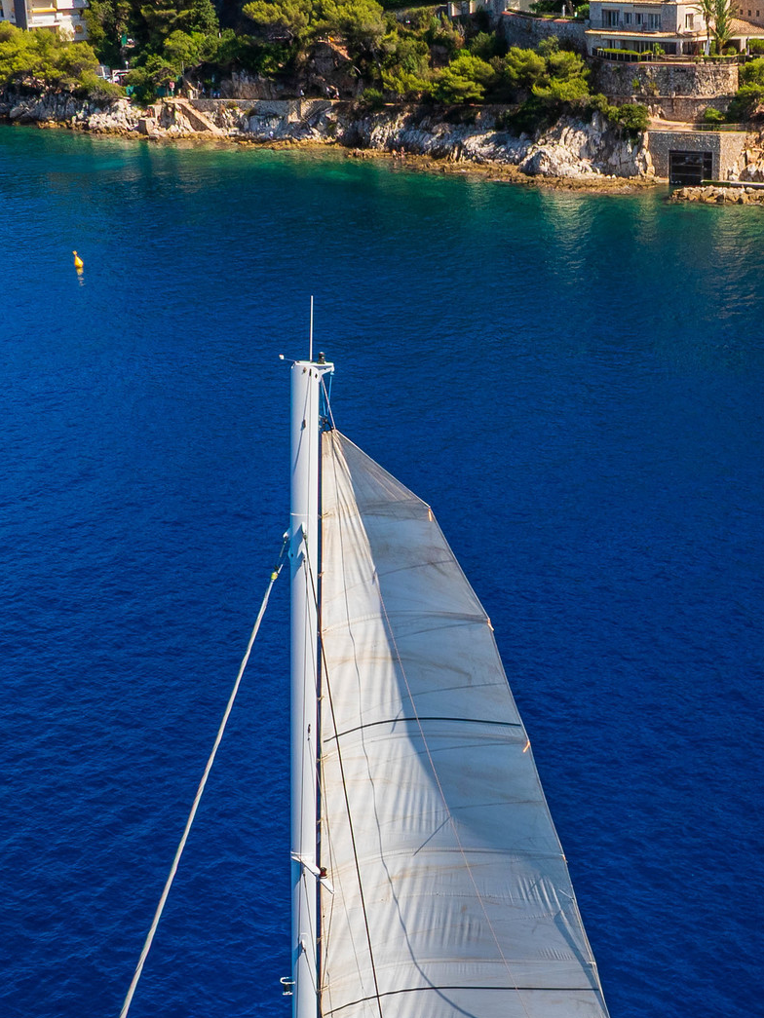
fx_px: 1442
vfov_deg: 37.8
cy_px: 775
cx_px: 536
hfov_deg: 29.4
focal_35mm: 49
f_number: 9
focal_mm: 12.3
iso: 100
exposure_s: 1/240
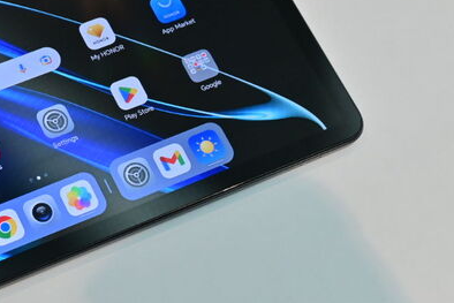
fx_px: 1221
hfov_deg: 20.1
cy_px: 103
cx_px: -43
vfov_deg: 14.1
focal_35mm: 97
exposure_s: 1/125
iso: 400
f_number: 5.6
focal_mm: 26.5
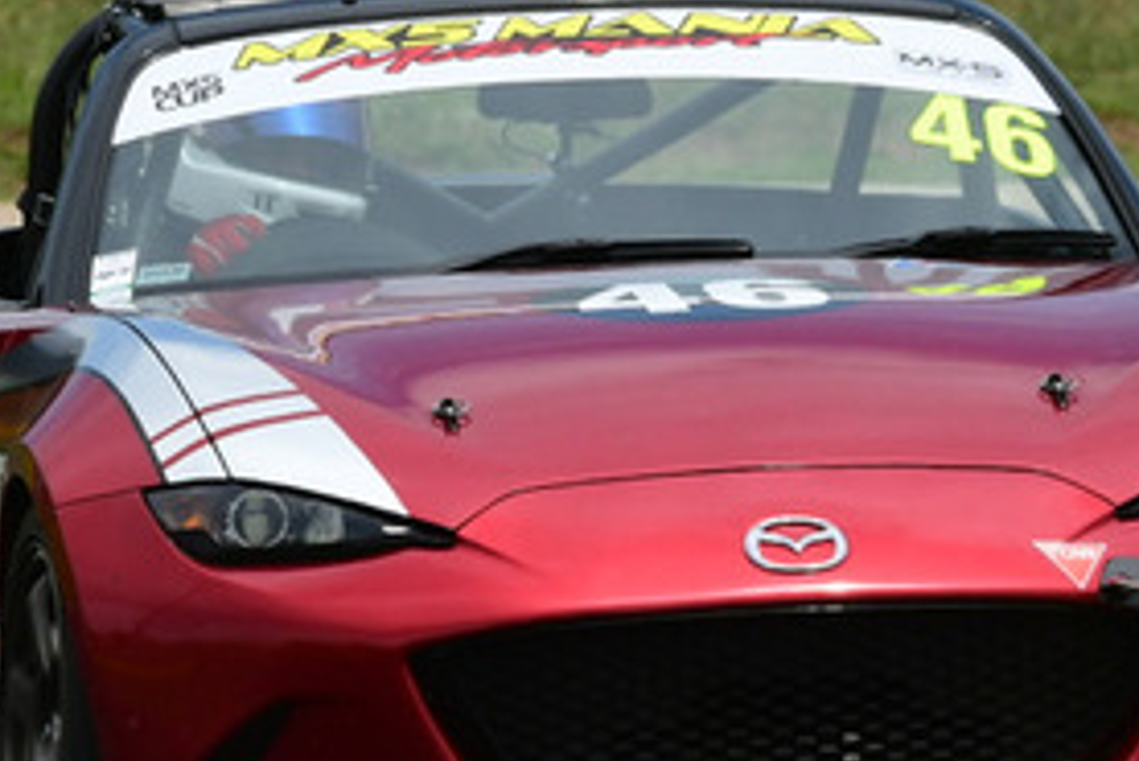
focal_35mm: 1255
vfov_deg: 1.1
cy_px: 214
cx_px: 925
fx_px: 39726
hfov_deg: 1.6
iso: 400
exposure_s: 1/640
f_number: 11
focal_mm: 290
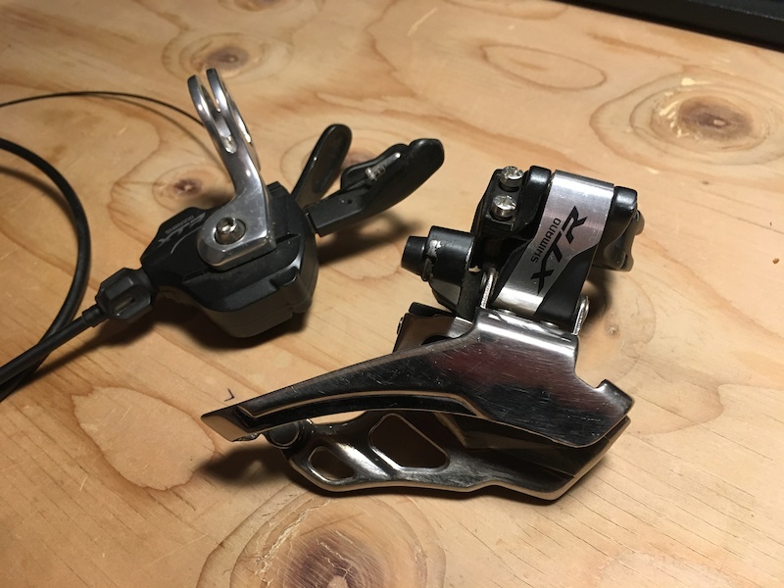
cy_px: 294
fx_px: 657
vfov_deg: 48.2
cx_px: 392
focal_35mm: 29
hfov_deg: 61.7
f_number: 2.2
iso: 125
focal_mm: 4.15
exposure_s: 1/30
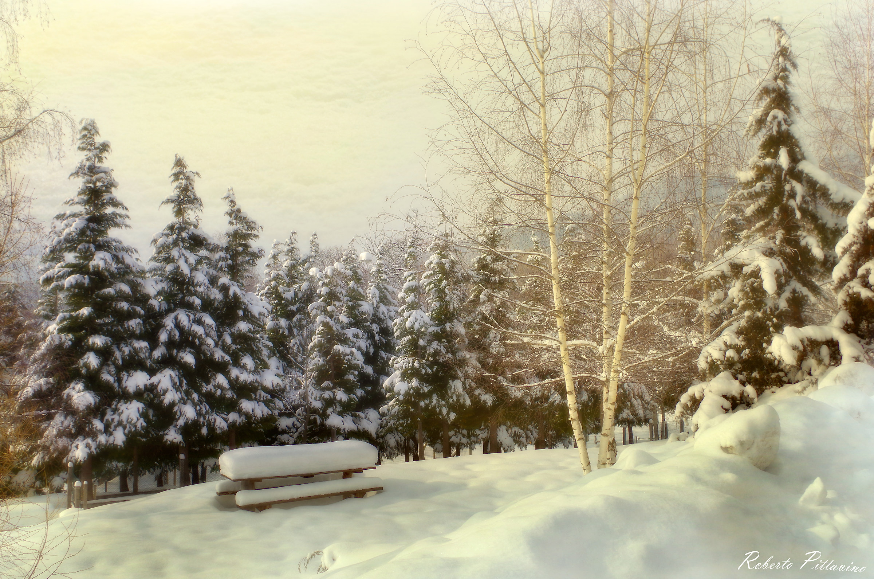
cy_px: 290
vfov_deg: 38.7
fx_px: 824
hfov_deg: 55.9
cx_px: 437
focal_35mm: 34
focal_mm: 23.13
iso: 200
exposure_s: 1/320
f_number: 9
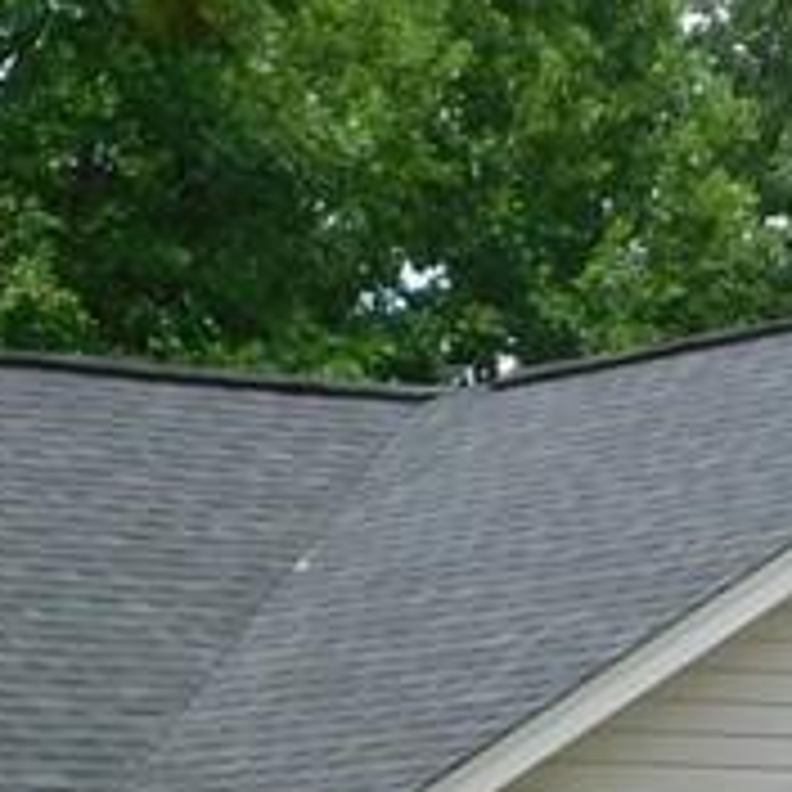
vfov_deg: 8.4
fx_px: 5332
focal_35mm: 206
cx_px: 976
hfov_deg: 8.4
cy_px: 1076
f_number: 3.6
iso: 125
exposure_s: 1/400
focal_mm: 7.1
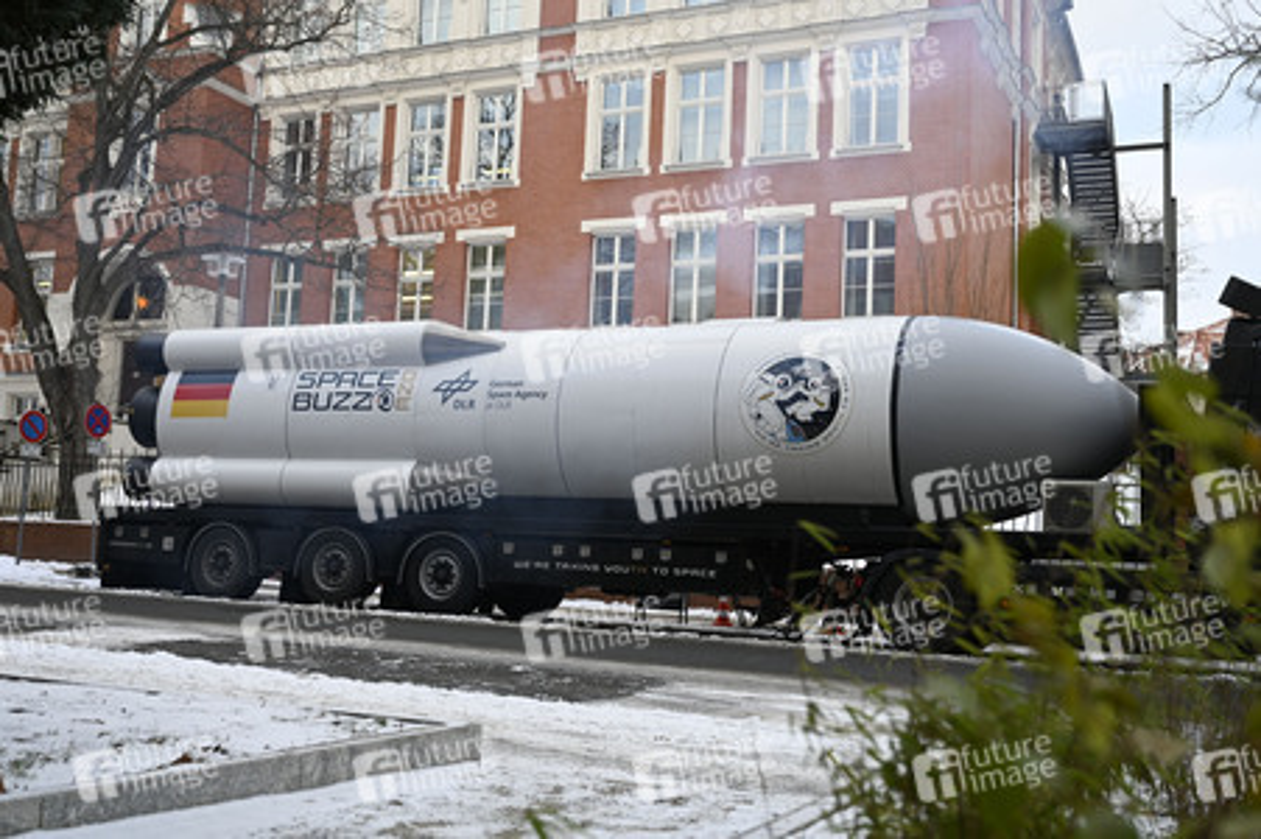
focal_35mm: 36
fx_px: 1260
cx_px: 630
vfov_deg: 36.8
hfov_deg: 53.2
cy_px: 420
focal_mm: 36
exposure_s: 1/250
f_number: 4
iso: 280
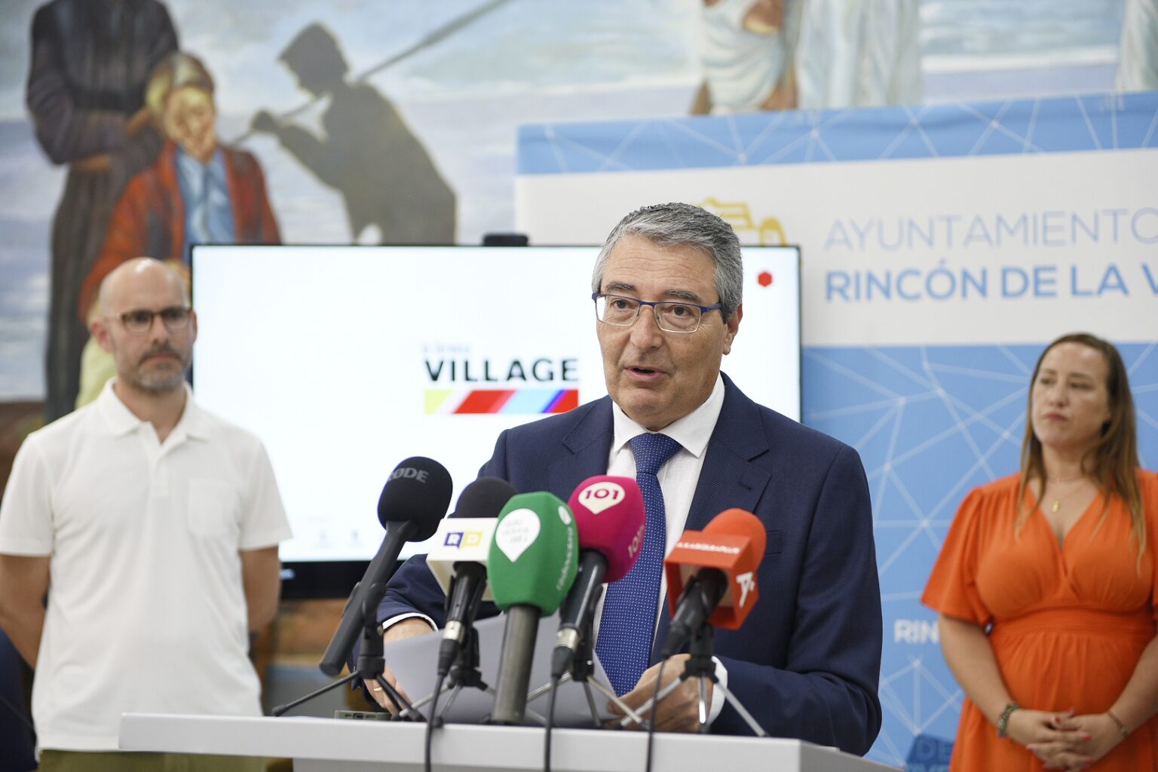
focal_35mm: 70
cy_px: 386
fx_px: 2251
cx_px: 579
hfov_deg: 28.8
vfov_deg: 19.5
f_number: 3.2
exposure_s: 1/100
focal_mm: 70
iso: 500
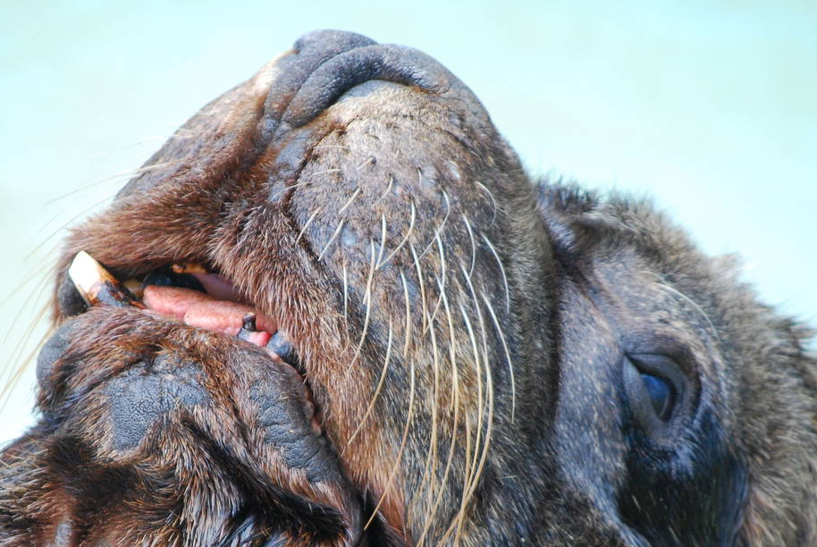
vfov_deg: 3.5
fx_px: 8953
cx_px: 380
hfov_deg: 5.2
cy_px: 456
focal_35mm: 394
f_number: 5.3
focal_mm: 150
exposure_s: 1/200
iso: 800
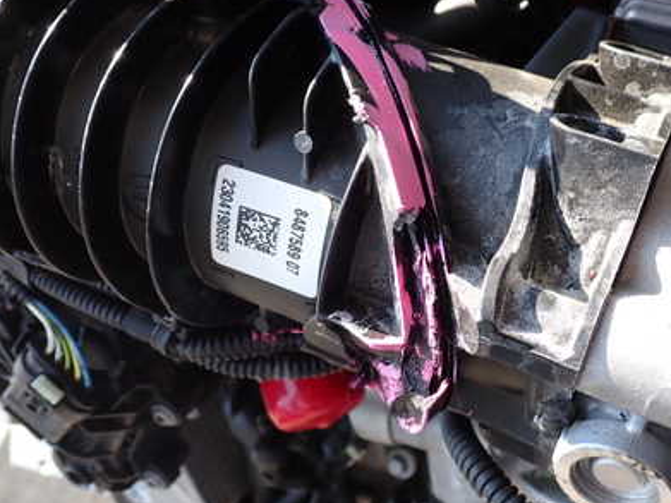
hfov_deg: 41.1
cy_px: 225
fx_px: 891
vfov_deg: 31.5
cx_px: 390
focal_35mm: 46
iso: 100
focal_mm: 5.4
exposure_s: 1/160
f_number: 3.2
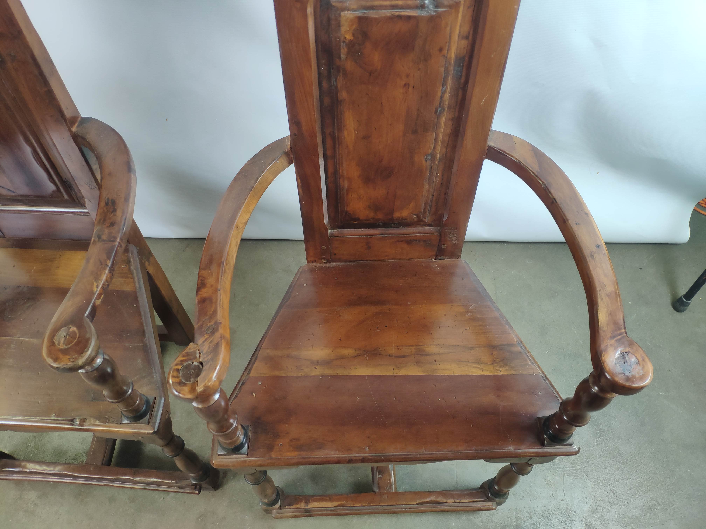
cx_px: 353
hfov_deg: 79.0
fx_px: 428
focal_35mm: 21
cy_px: 264
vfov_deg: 63.4
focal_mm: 4.22
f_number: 1.8
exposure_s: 1/50
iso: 252
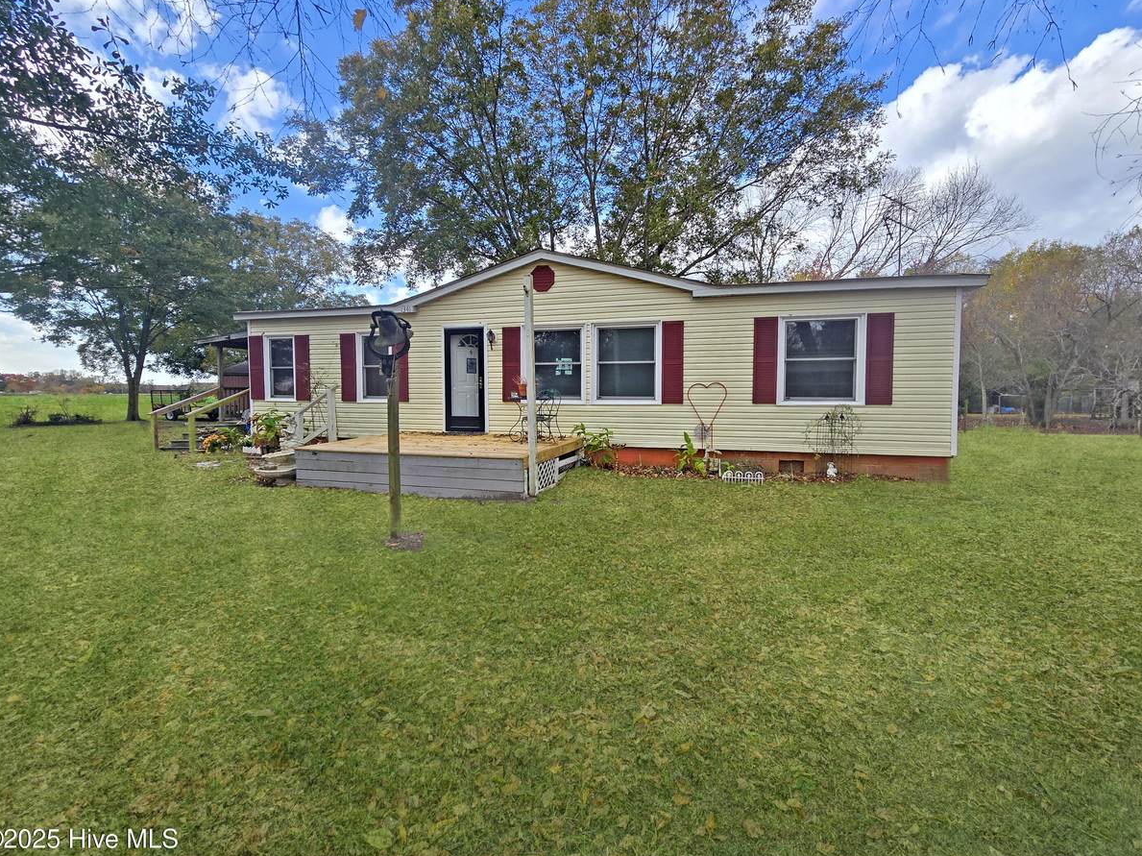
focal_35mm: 14
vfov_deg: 85.6
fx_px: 462
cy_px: 420
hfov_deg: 102.0
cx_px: 596
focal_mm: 2.2
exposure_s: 1/868
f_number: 2.2
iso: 50
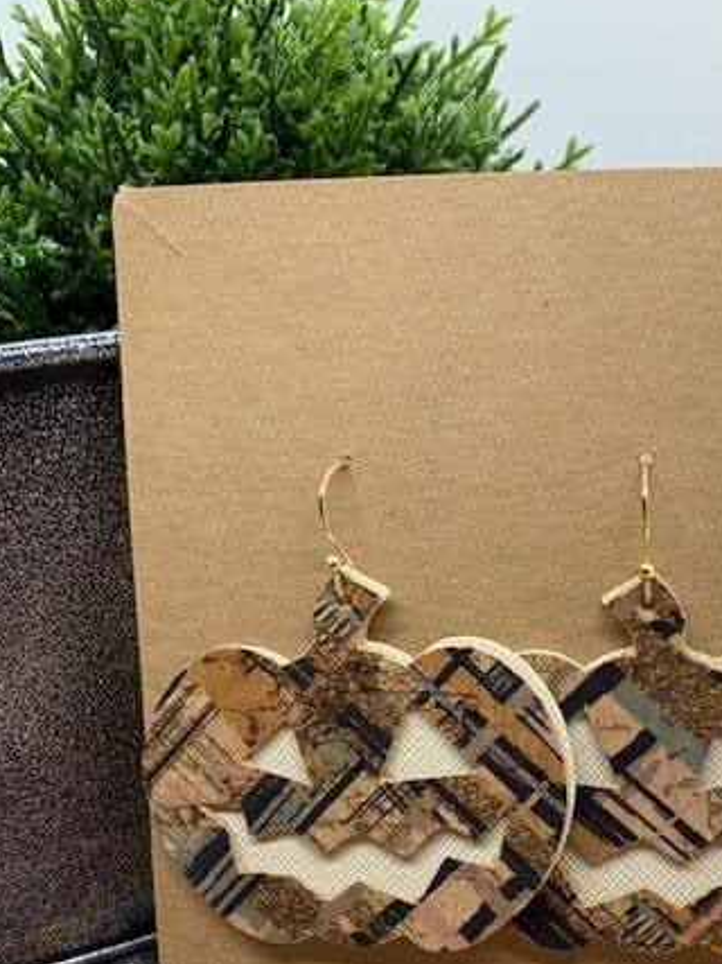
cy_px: 691
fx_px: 1085
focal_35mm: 39
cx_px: 422
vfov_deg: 46.6
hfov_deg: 36.7
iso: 80
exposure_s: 1/120
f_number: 1.8
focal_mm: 4.25
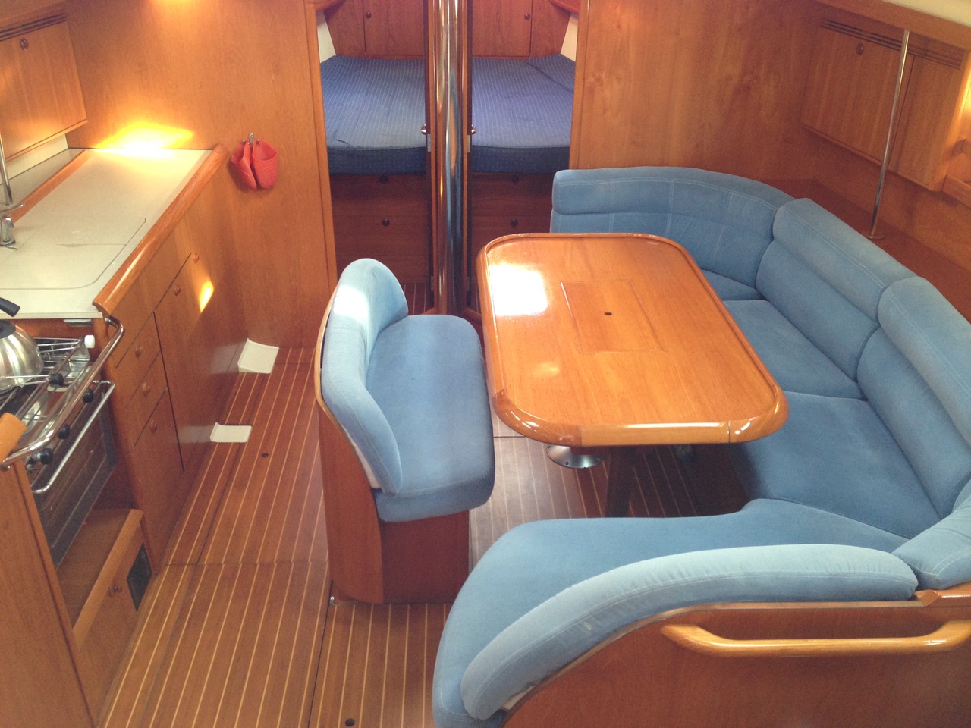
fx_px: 926
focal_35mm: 33
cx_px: 486
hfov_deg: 55.4
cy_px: 364
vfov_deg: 42.9
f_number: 2.4
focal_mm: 4.12
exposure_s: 1/20
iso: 100
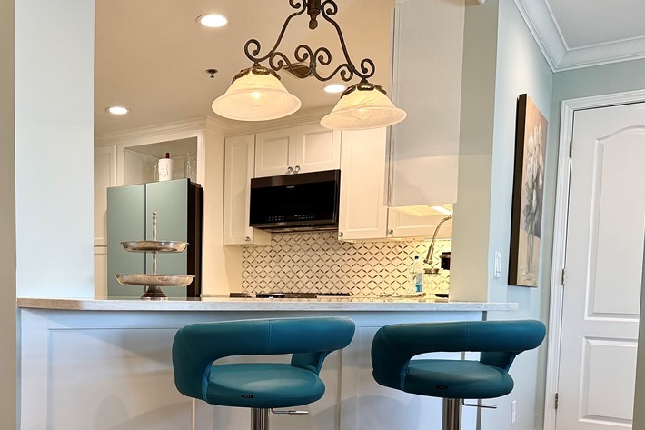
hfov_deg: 51.7
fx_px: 645
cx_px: 194
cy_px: 331
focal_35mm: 36
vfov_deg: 35.9
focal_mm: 6.76
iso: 200
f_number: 1.78
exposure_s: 1/150
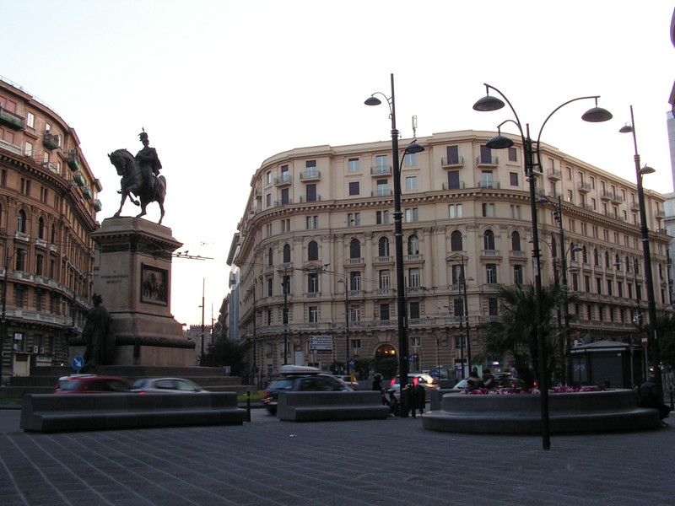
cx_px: 338
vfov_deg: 37.7
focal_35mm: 38
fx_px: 741
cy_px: 253
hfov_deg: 49.0
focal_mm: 6.4
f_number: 8
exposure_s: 1/15
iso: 100
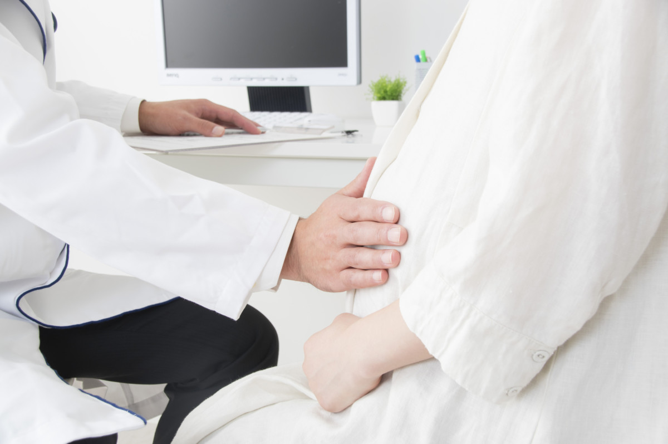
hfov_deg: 36.3
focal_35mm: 55
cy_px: 222
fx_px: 1019
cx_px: 334
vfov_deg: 24.6
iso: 100
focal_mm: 37
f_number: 7.1
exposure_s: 1/160
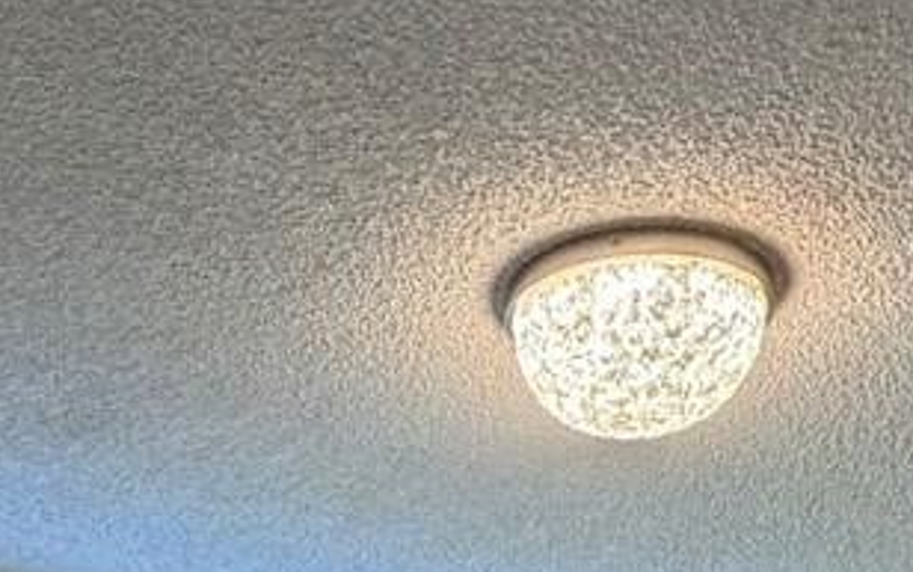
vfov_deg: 13.5
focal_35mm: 77
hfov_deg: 26.6
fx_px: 1917
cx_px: 282
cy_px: 1274
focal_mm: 2.22
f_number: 2.2
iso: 250
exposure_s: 1/120
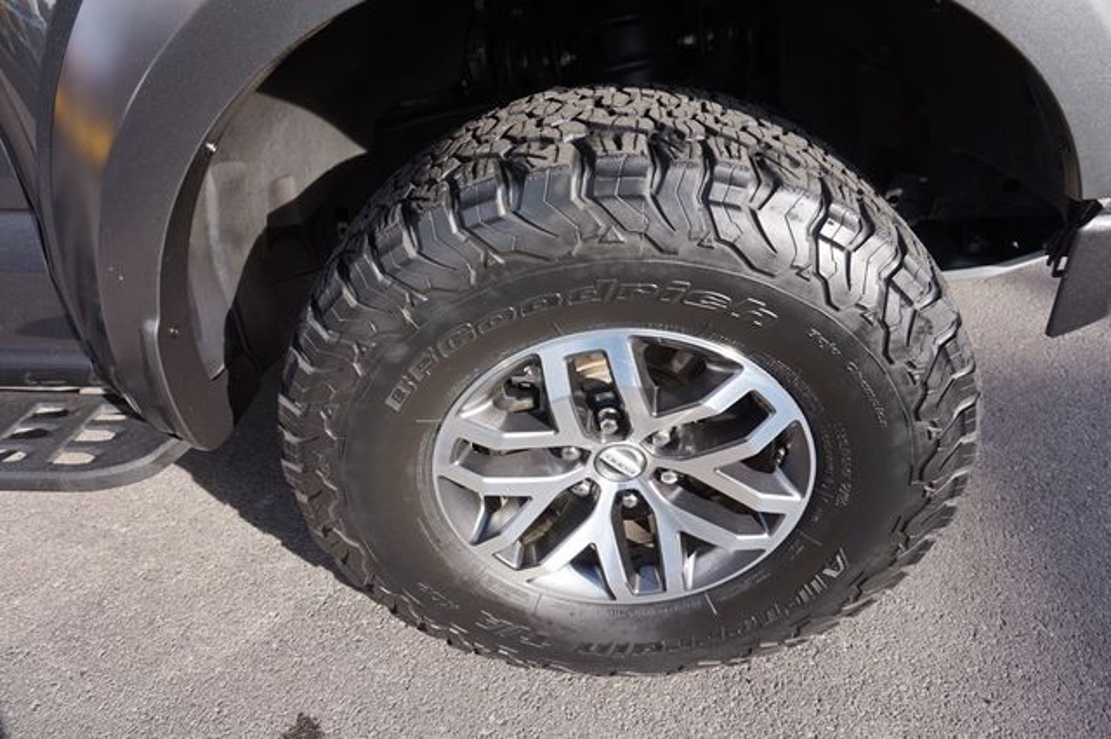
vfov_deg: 53.1
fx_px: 740
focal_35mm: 24
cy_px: 370
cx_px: 556
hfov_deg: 73.8
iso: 100
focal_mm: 16
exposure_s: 1/160
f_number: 4.5
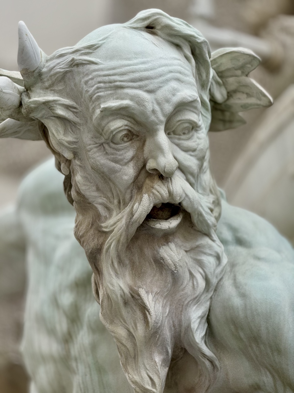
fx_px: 1359
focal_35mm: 120
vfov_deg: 16.4
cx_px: 147
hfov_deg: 12.3
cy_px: 196
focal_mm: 15.66
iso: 50
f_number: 2.8
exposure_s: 1/563
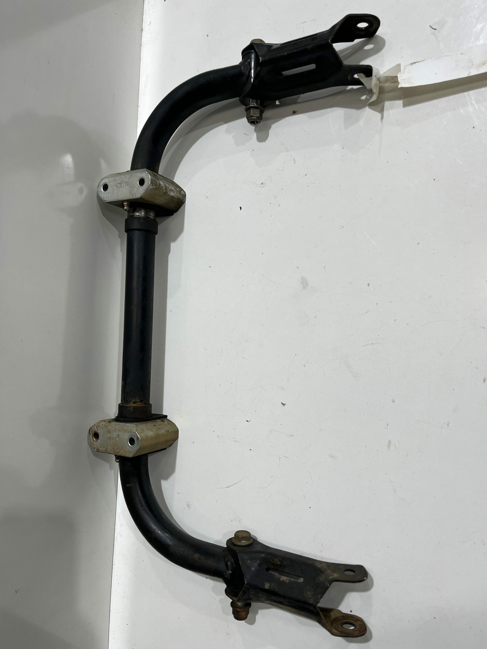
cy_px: 324
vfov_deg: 67.3
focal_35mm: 26
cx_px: 244
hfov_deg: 53.1
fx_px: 488
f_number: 1.6
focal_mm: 5.1
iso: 64
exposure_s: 1/121
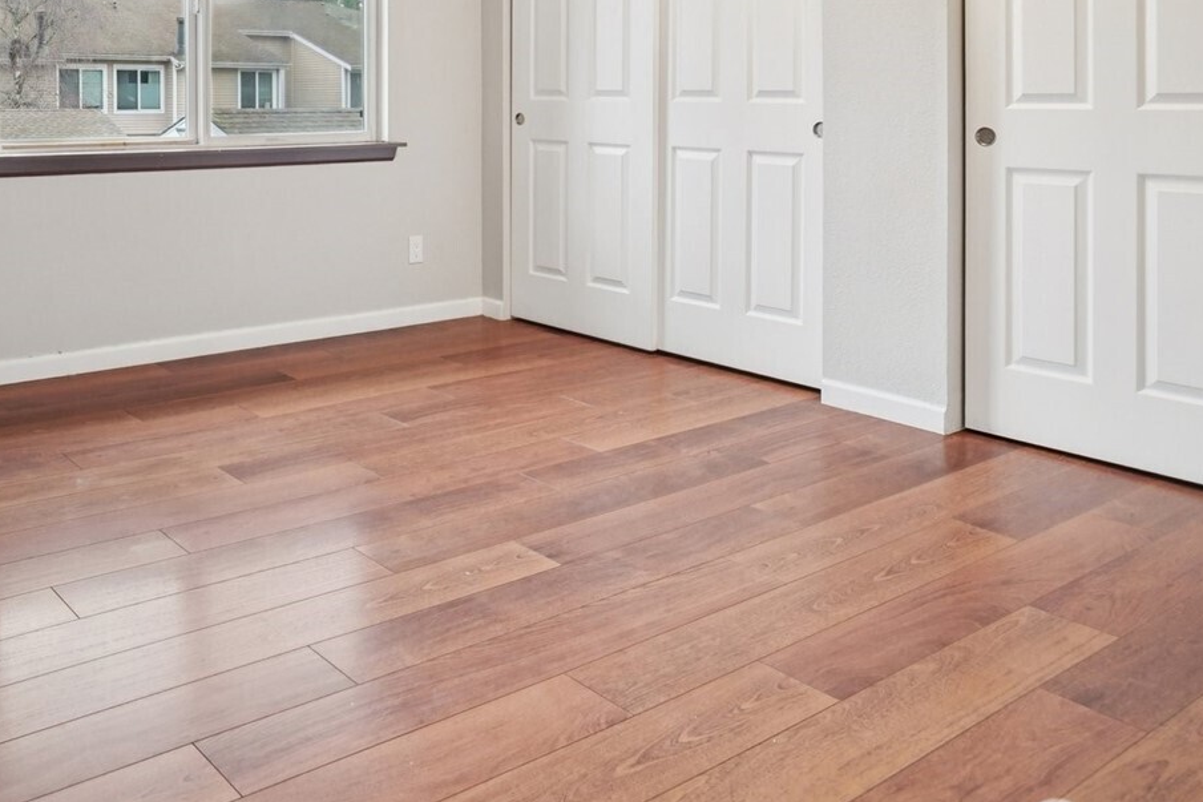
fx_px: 1002
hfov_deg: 56.8
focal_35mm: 30
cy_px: 131
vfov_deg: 41.2
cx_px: 219
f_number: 8
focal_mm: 16
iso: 1600
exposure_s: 1/80
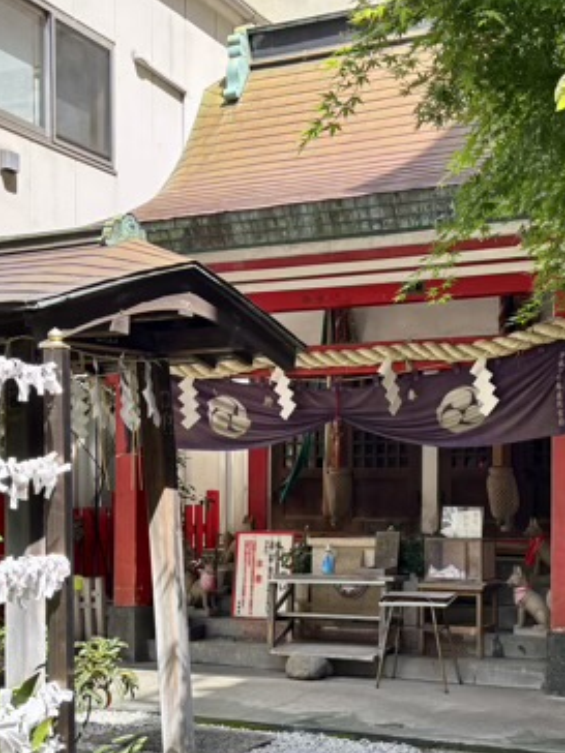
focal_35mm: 50
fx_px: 1088
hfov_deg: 28.9
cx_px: 381
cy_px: 504
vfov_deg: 37.8
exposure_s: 1/498
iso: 50
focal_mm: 5.96
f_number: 1.6
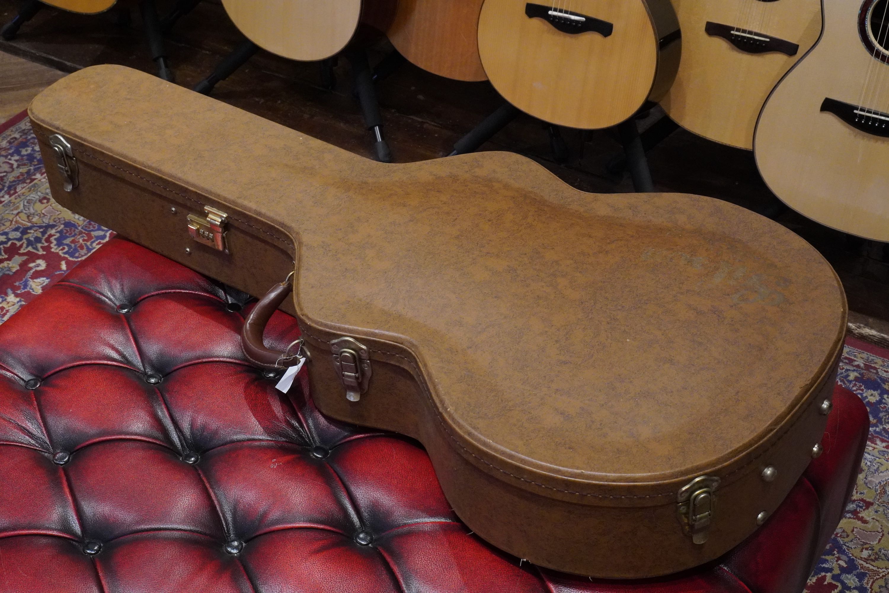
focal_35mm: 52
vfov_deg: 25.8
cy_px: 296
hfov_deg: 37.9
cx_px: 444
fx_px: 1296
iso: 4000
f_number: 11
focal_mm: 35
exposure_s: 1/60
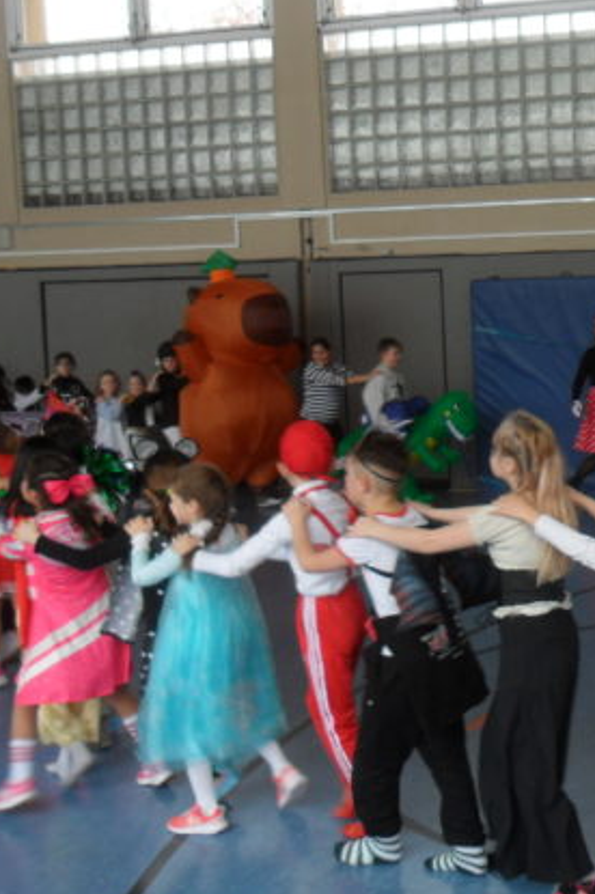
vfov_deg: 38.2
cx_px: 690
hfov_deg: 23.9
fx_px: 1291
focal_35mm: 52
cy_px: 420
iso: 80
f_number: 3.5
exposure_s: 1/45
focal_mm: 4.9
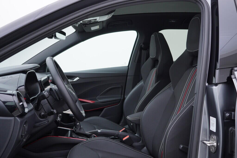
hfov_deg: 53.1
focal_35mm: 36
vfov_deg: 36.9
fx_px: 237
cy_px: 79
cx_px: 118
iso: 125
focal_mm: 24
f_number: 3.2
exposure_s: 1/50
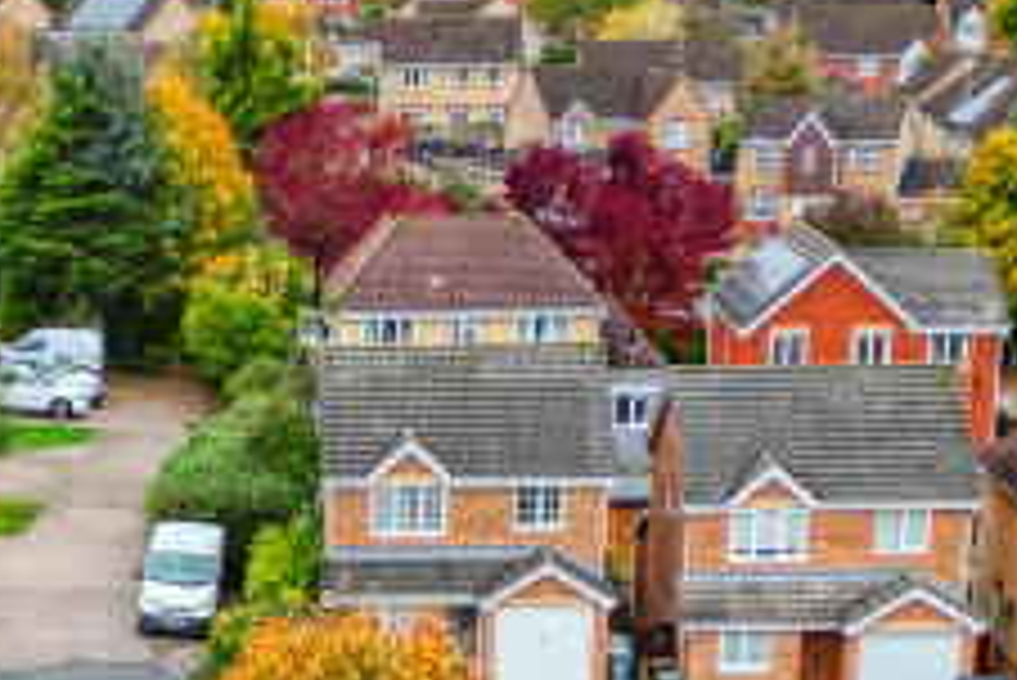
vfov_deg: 11.4
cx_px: 144
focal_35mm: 113
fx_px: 3194
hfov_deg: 17.9
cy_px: 1157
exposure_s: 1/500
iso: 150
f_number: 1.7
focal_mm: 6.7
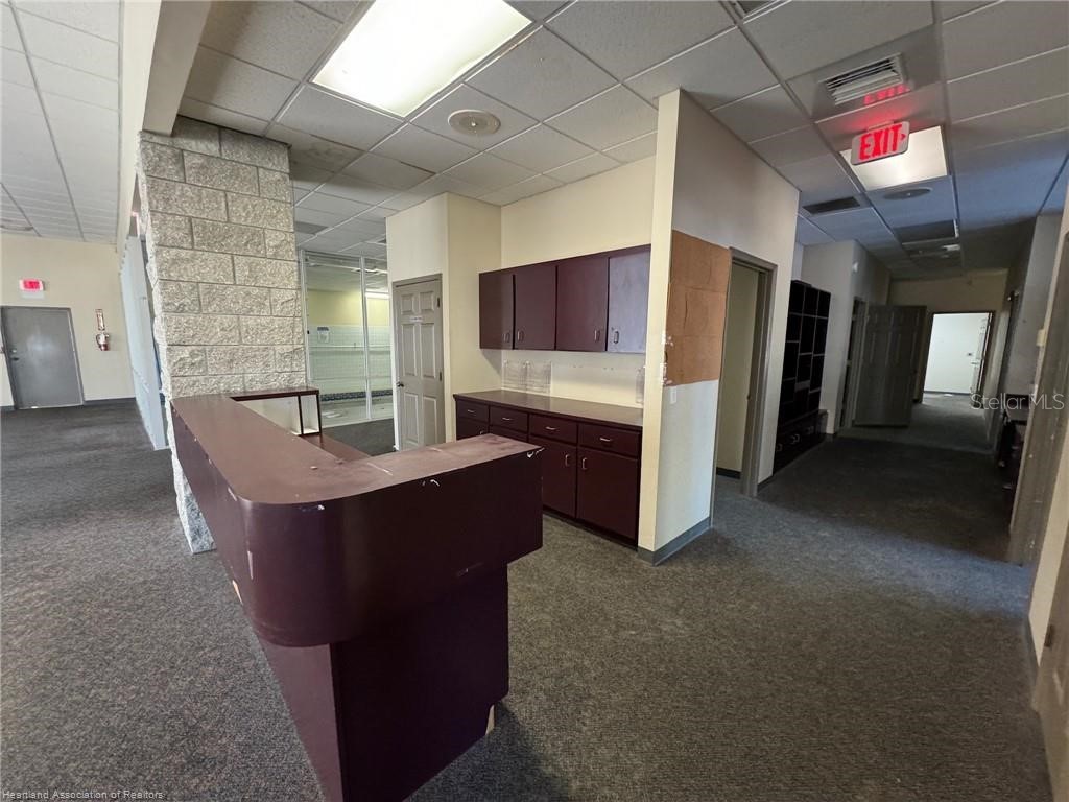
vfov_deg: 85.7
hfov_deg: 102.1
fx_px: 432
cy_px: 401
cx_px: 534
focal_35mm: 14
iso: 640
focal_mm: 2.22
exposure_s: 1/60
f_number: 2.2
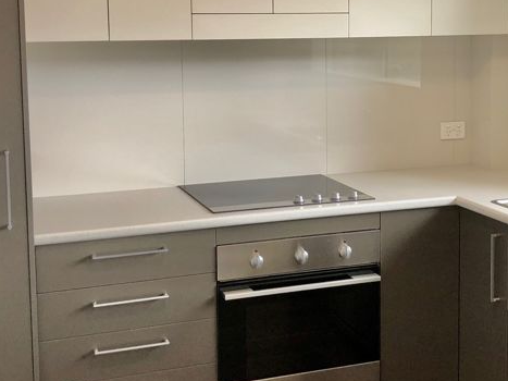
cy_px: 124
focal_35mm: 60
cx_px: 314
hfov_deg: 32.1
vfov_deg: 24.3
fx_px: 880
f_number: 1.8
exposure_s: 1/33
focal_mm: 3.99
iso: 25
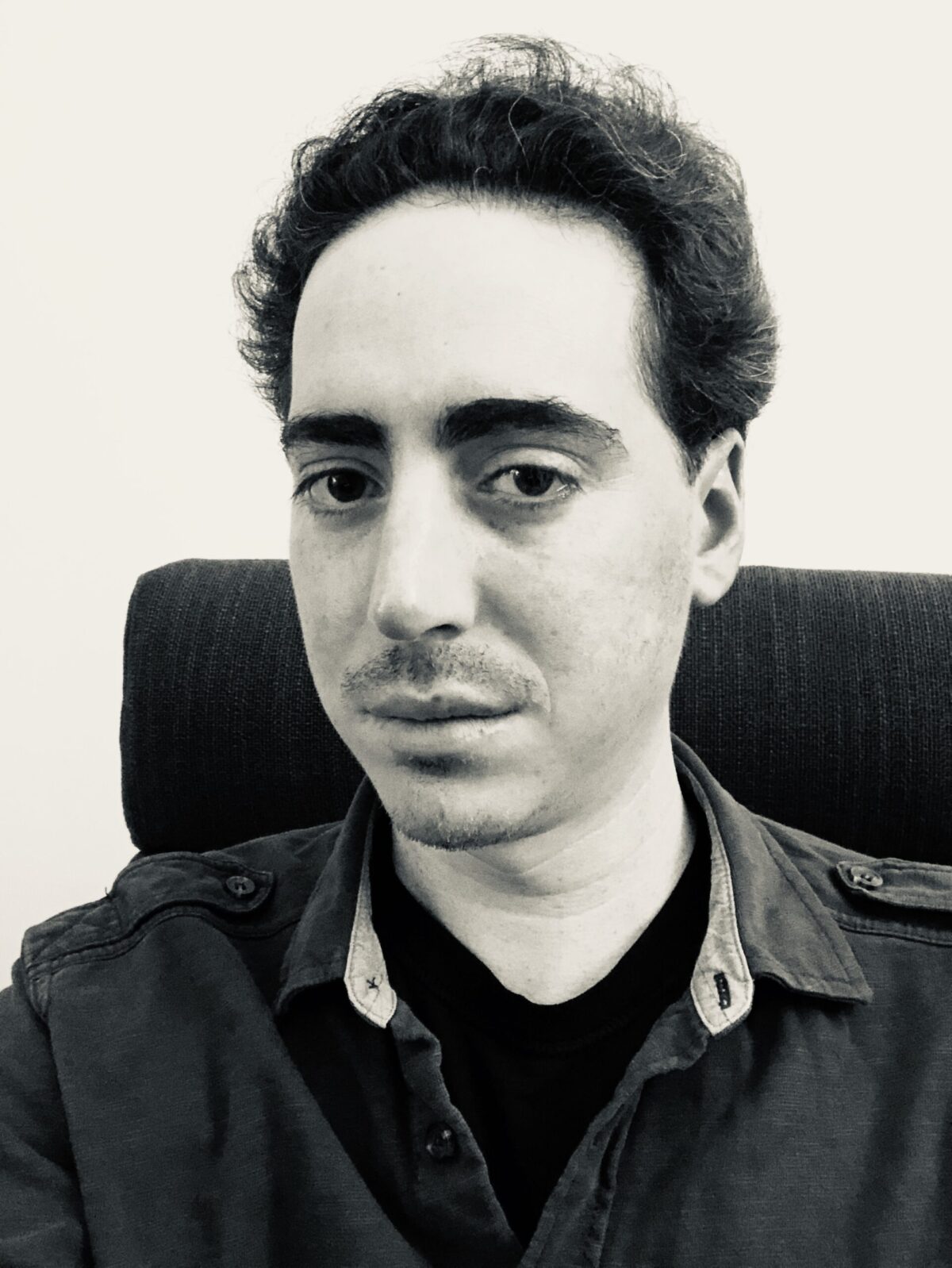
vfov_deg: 56.8
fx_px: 1172
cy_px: 634
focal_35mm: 32
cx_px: 476
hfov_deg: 44.2
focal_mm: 2.87
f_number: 2.2
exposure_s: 1/17
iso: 500
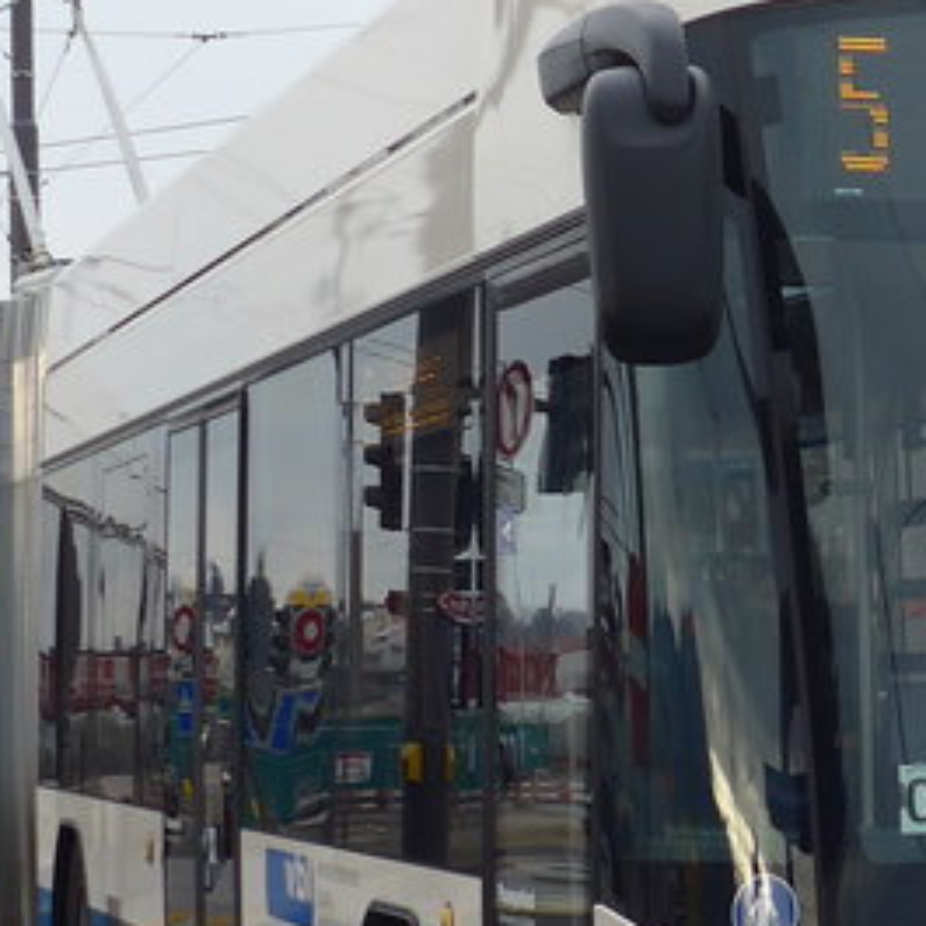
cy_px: 531
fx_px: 3753
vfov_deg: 14.1
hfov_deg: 13.8
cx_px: 982
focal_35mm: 124
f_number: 2.8
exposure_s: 1/250
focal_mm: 6.5
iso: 80
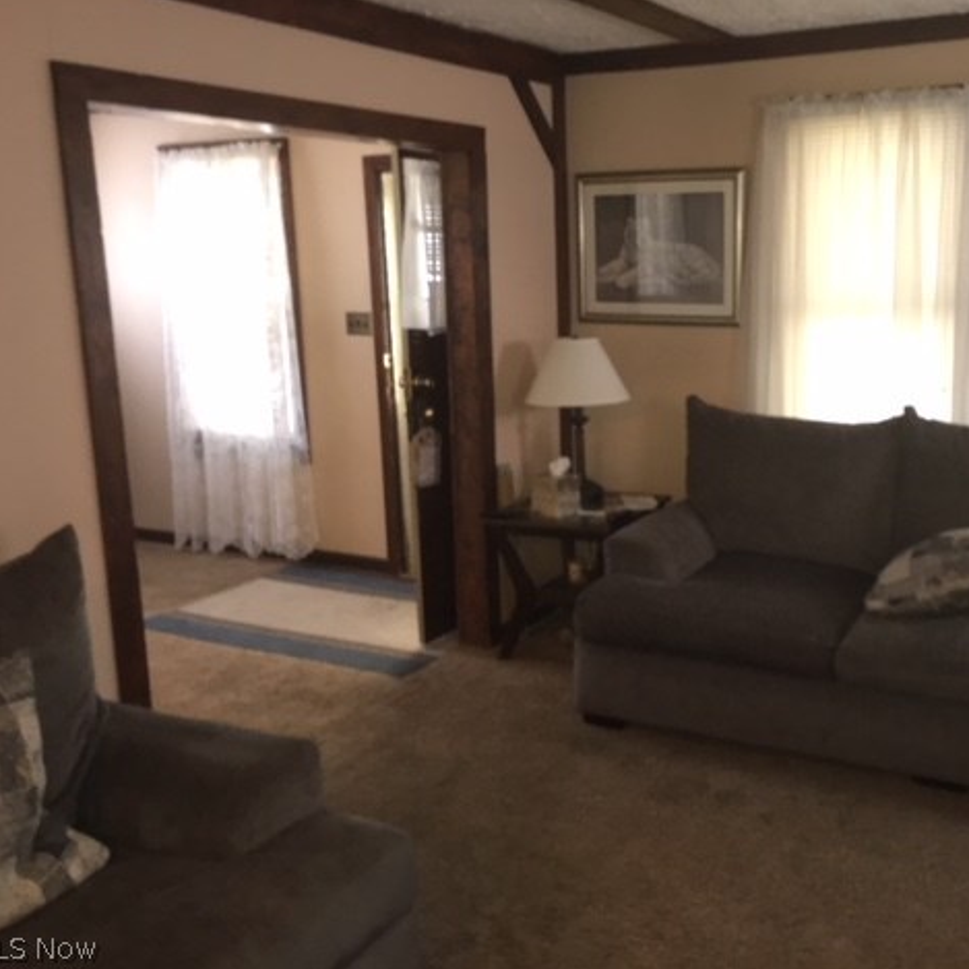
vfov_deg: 47.2
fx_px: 1108
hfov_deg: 46.7
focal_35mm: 35
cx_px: 624
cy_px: 475
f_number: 2.2
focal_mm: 4.15
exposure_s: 1/24
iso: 200
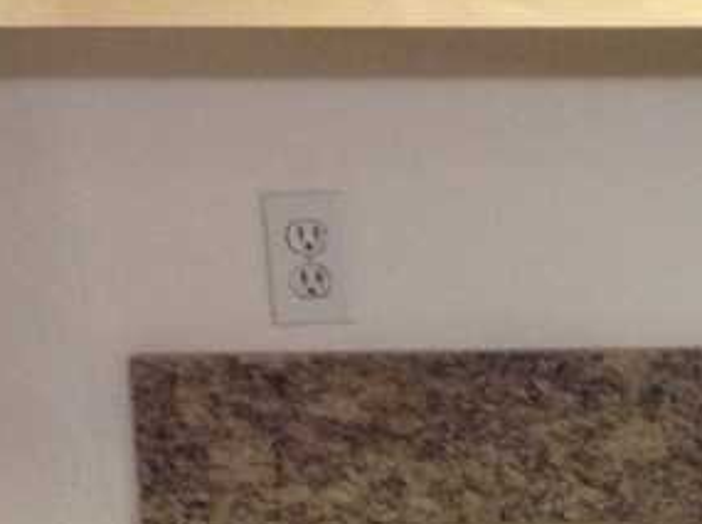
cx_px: 1181
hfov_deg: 11.4
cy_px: 551
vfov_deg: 9.0
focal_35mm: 164
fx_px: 3322
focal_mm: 4.28
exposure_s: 1/20
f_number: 2.4
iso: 200
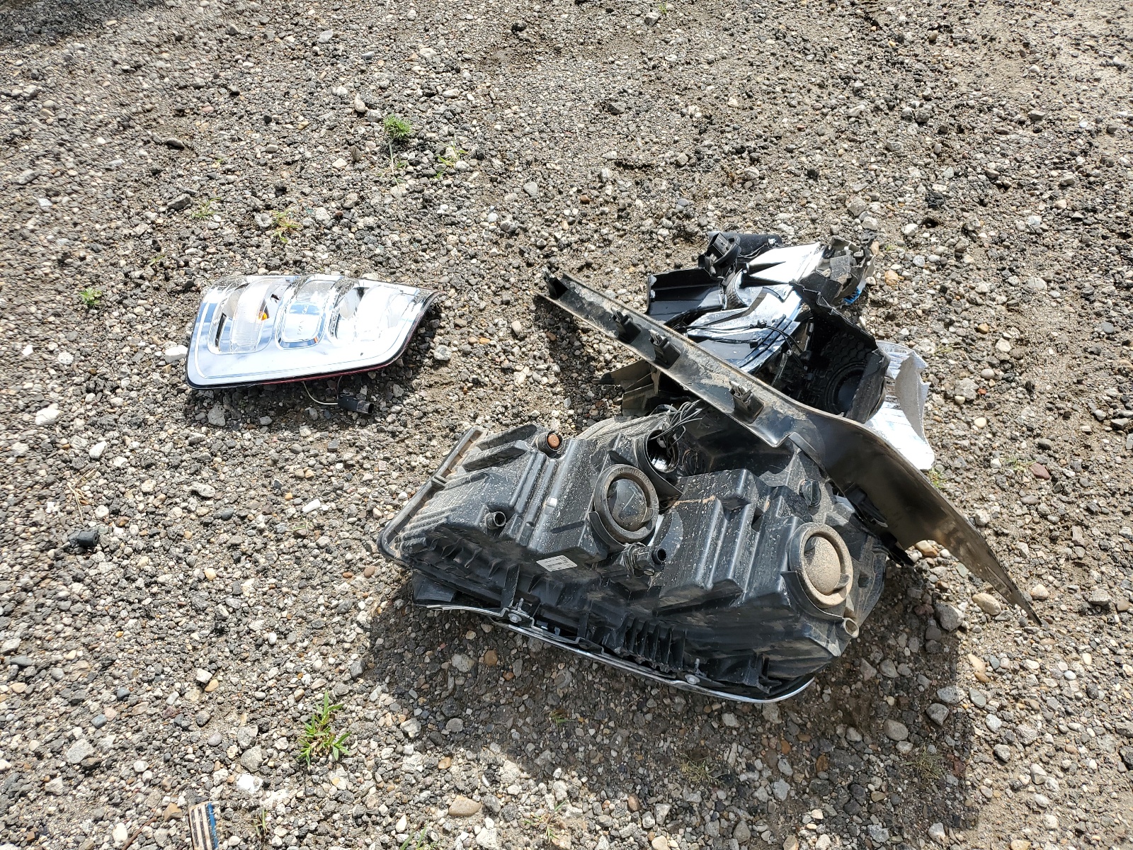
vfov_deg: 53.1
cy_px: 425
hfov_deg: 67.3
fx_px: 851
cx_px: 566
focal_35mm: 26
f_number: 1.5
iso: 50
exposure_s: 1/2500
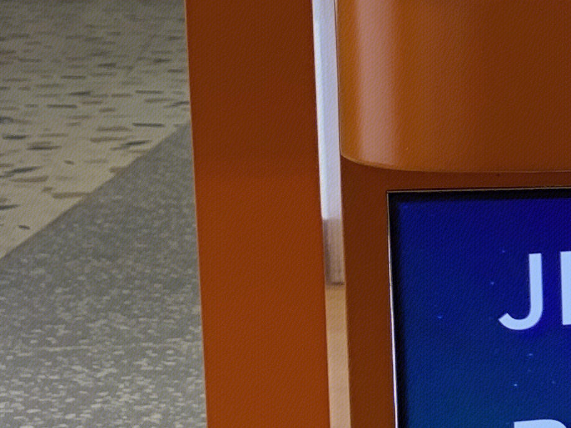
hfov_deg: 15.0
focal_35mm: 114
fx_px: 1880
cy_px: 226
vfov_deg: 13.0
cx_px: 1033
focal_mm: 4.25
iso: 32
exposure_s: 1/121
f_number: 1.8
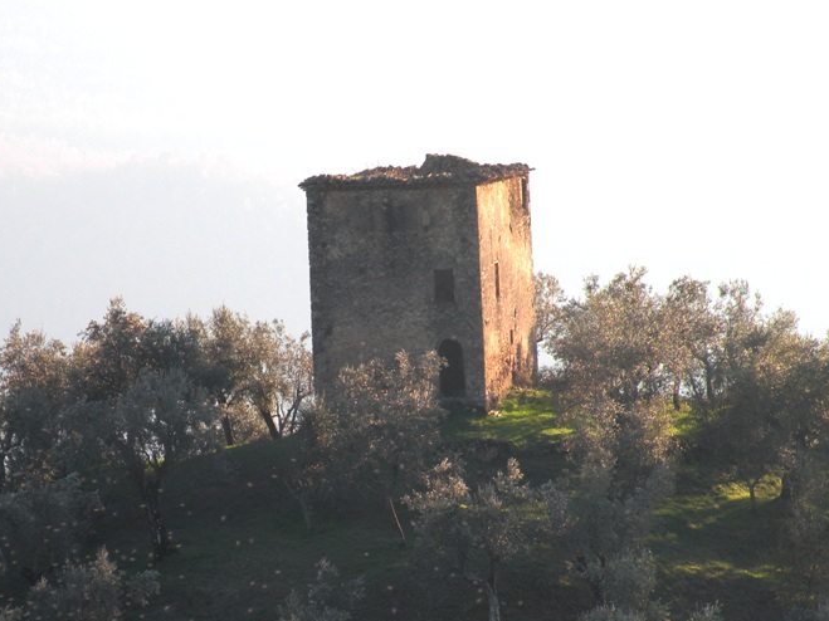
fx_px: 4789
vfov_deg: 7.4
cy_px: 468
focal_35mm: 200
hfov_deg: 9.9
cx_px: 446
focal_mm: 22.9
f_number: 5
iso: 64
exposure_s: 1/164
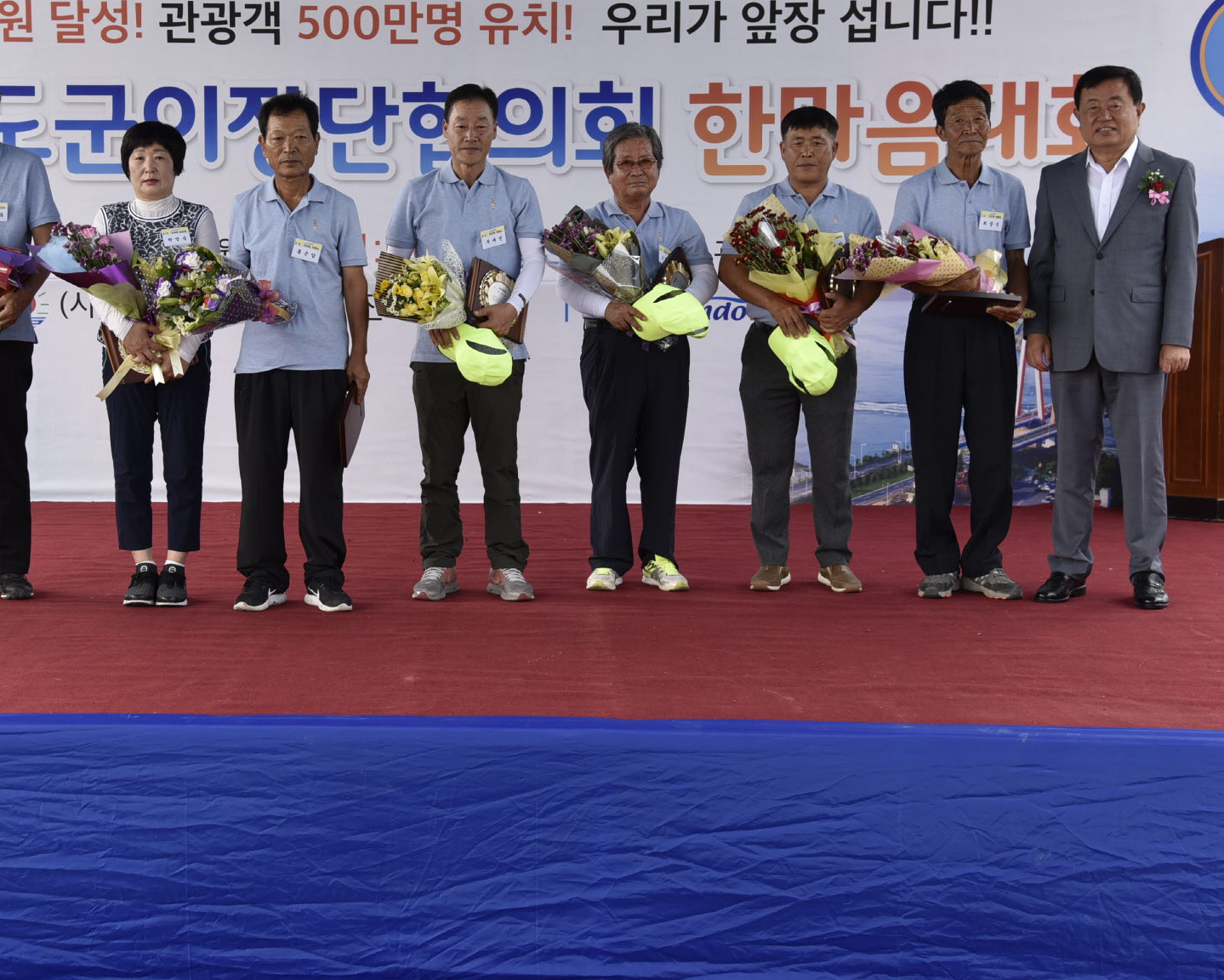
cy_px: 367
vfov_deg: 23.1
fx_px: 2392
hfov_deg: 28.6
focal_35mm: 66
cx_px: 456
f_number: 5
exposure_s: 1/125
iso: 100
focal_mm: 46
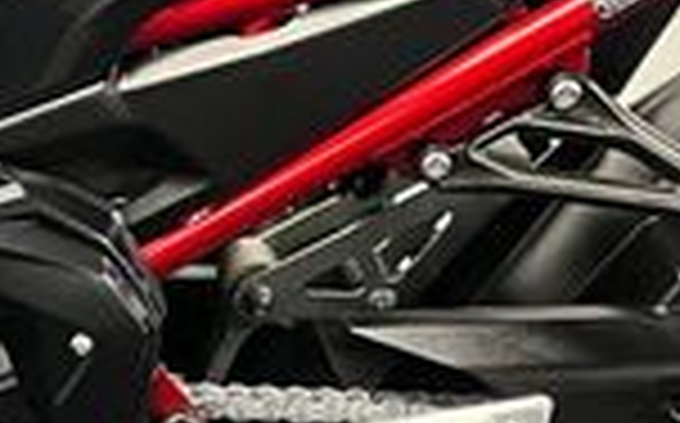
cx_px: -50
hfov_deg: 17.3
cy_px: 153
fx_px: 2166
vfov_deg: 11.2
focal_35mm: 117
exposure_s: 1/50
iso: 400
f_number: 1.6
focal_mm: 5.1
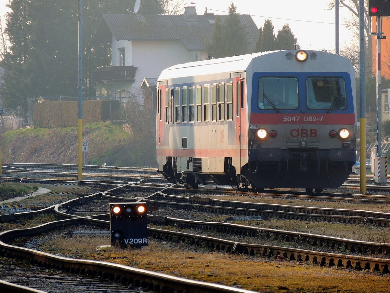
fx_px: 5633
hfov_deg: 4.0
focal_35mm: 500
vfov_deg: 3.0
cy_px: 146
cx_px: 195
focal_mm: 89.1
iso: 180
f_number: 4.9
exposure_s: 1/250
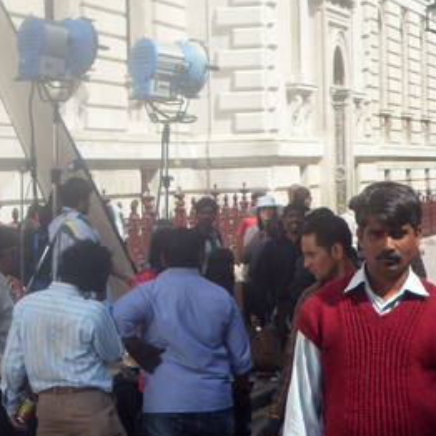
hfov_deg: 10.5
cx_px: 95
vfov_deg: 10.5
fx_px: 2365
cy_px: 202
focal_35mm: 166
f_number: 4.5
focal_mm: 19.8
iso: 80
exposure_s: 1/500
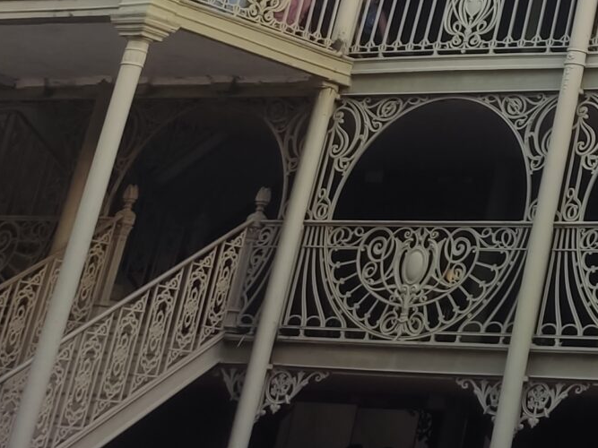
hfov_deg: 17.2
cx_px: 1036
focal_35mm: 96
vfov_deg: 13.6
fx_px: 1658
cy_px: -390
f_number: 1.79
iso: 50
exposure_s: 1/167
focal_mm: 4.71
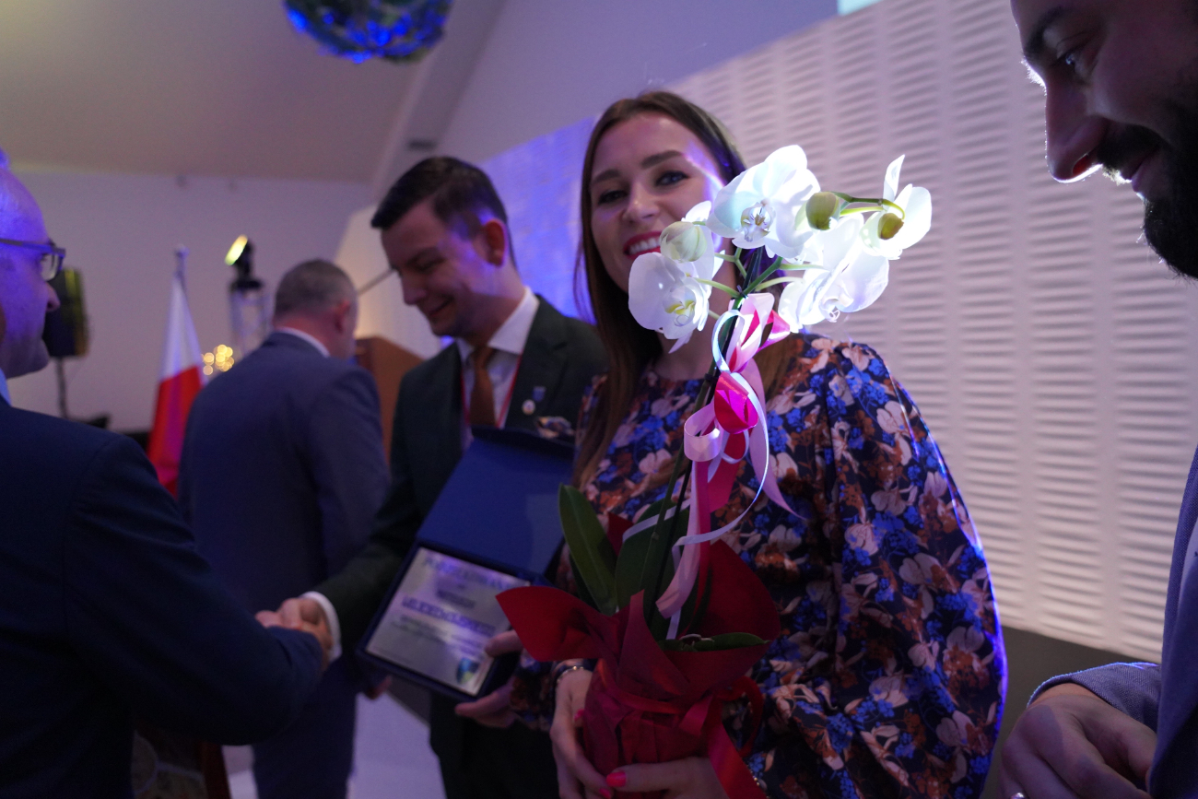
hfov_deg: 65.5
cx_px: 599
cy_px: 400
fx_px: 932
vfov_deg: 46.4
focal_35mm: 28
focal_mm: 28
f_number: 4
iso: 6400
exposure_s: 1/160
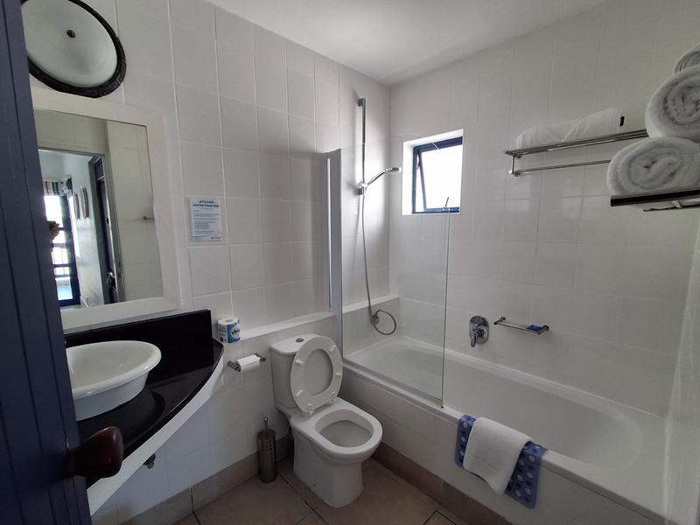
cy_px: 262
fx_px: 324
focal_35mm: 16
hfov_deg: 94.5
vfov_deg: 78.1
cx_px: 350
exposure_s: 1/100
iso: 64
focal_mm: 1.64
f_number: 2.2
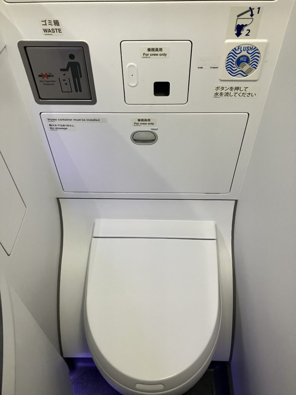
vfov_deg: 63.4
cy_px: 198
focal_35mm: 28
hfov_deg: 49.7
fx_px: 319
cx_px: 148
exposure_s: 1/52
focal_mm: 3.99
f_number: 1.8
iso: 250
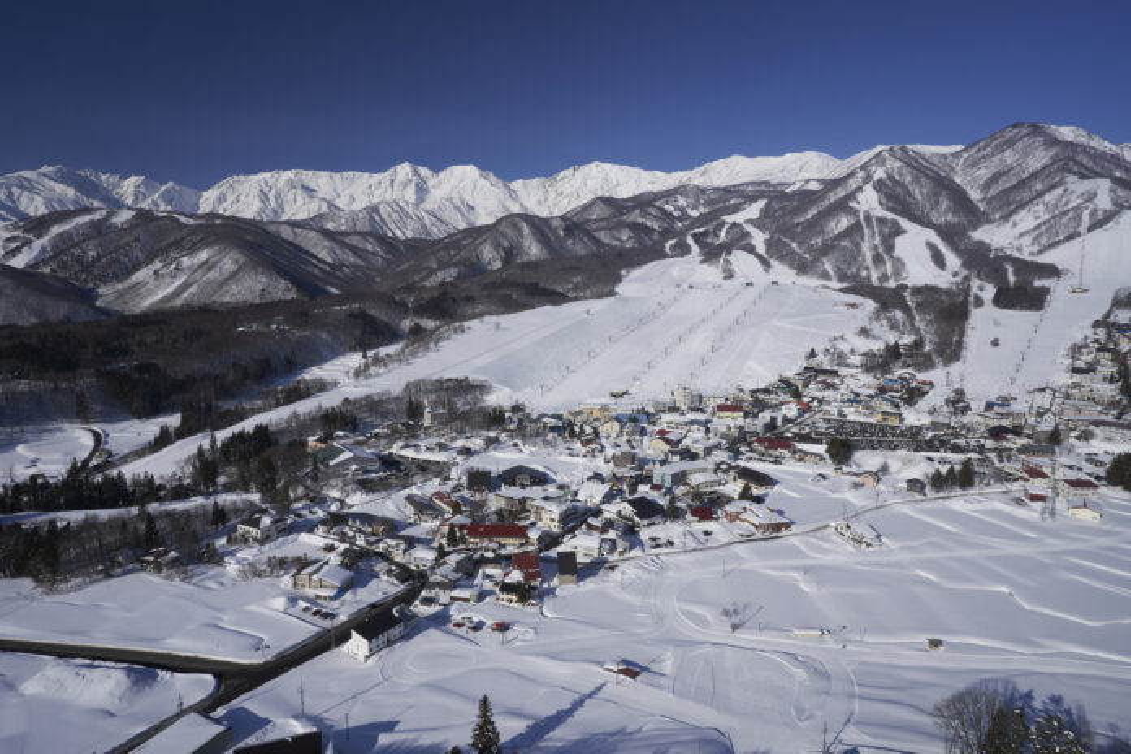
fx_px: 628
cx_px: 566
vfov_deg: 61.9
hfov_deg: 84.0
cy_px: 377
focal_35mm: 20
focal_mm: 20
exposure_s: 1/400
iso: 500
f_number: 16
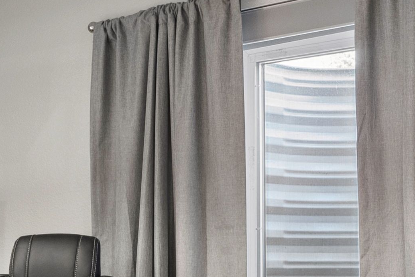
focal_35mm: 82
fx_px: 946
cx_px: -63
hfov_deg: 23.0
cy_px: 283
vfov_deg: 16.3
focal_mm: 20
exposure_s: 1/13
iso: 640
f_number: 8
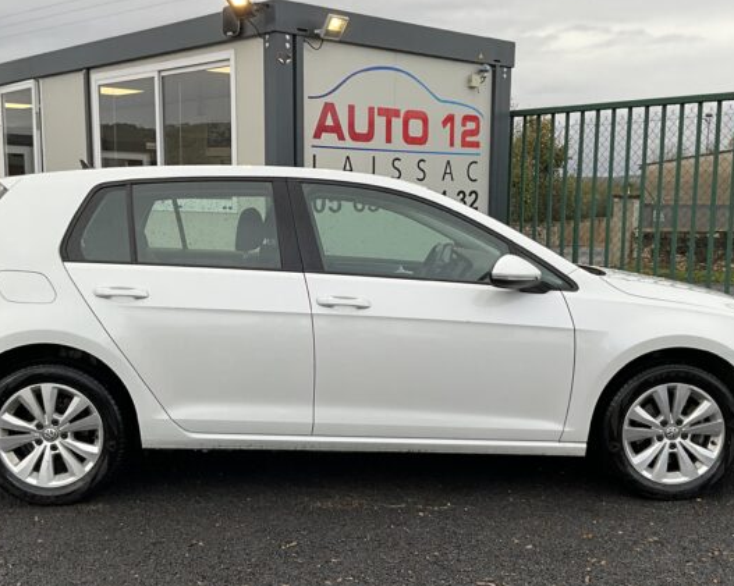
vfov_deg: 34.8
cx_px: 364
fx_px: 934
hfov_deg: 42.9
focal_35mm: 43
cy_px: 333
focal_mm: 3
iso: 20
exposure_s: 1/221
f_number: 1.8
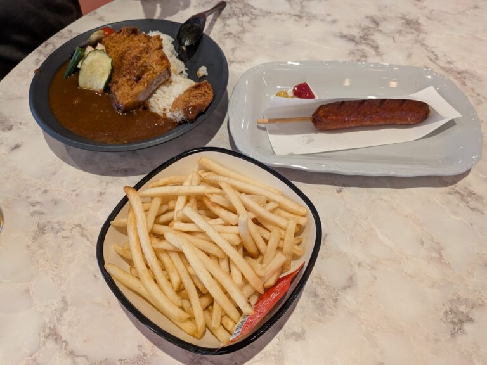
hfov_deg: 71.6
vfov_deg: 56.8
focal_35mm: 24
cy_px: 182
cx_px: 244
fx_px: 338
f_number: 1.7
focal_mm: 4.53
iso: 62
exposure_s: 1/100
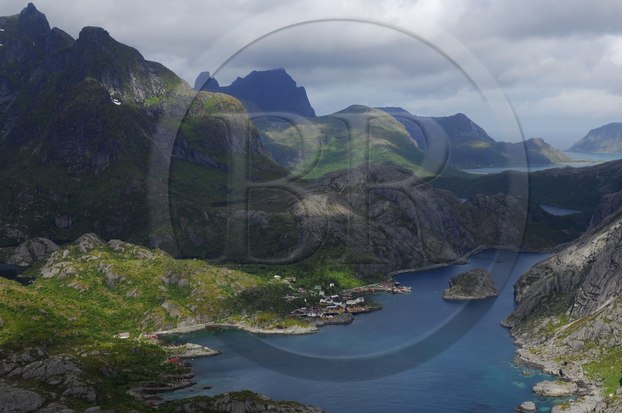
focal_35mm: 50
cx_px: 338
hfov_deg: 39.6
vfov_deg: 26.9
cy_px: 189
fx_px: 863
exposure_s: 1/1500
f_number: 3.5
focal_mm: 28
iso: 100
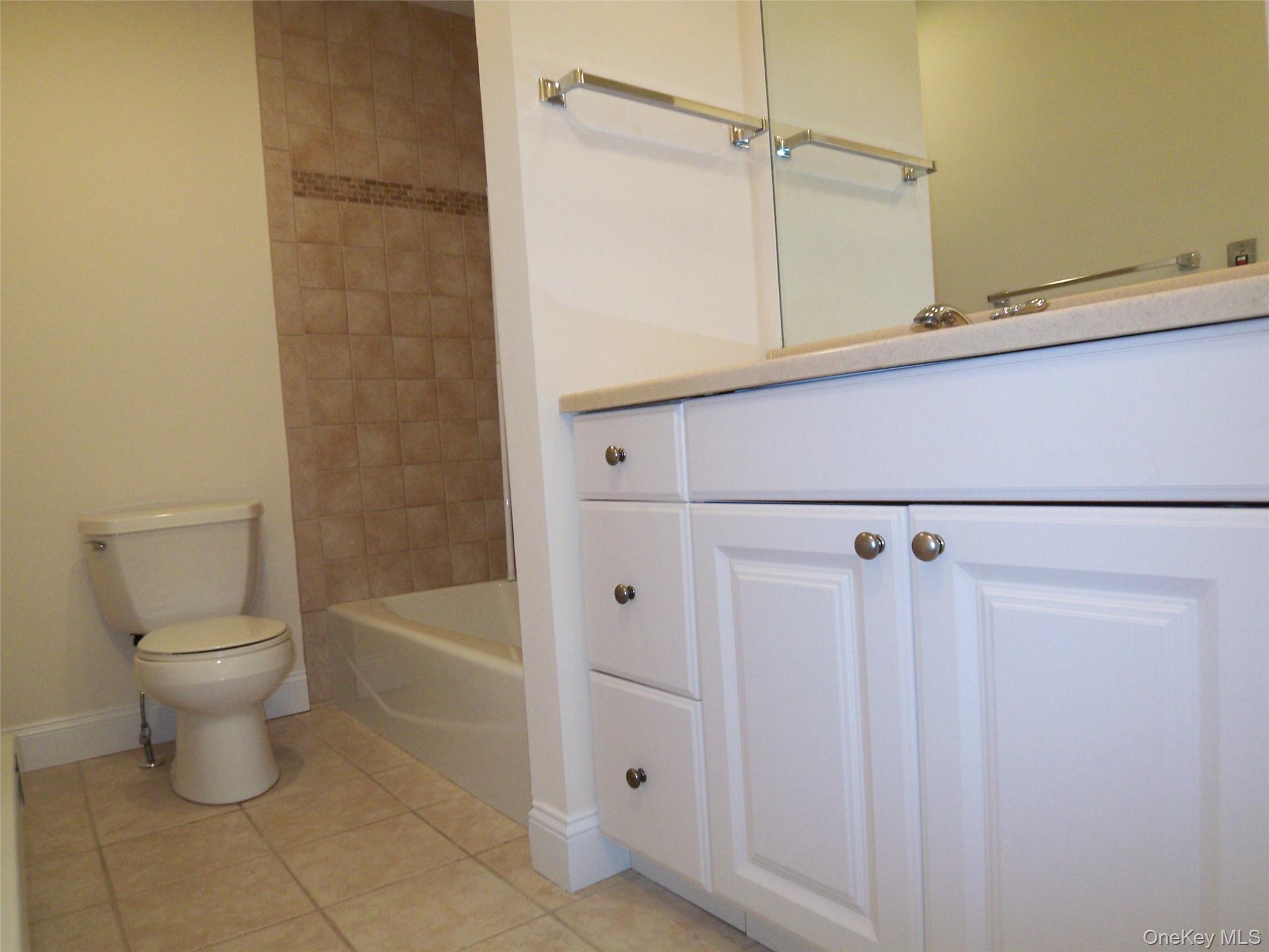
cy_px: 476
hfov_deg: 73.9
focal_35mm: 23
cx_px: 634
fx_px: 843
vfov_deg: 58.9
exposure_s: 1/25
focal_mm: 3.8
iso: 125
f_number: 2.8
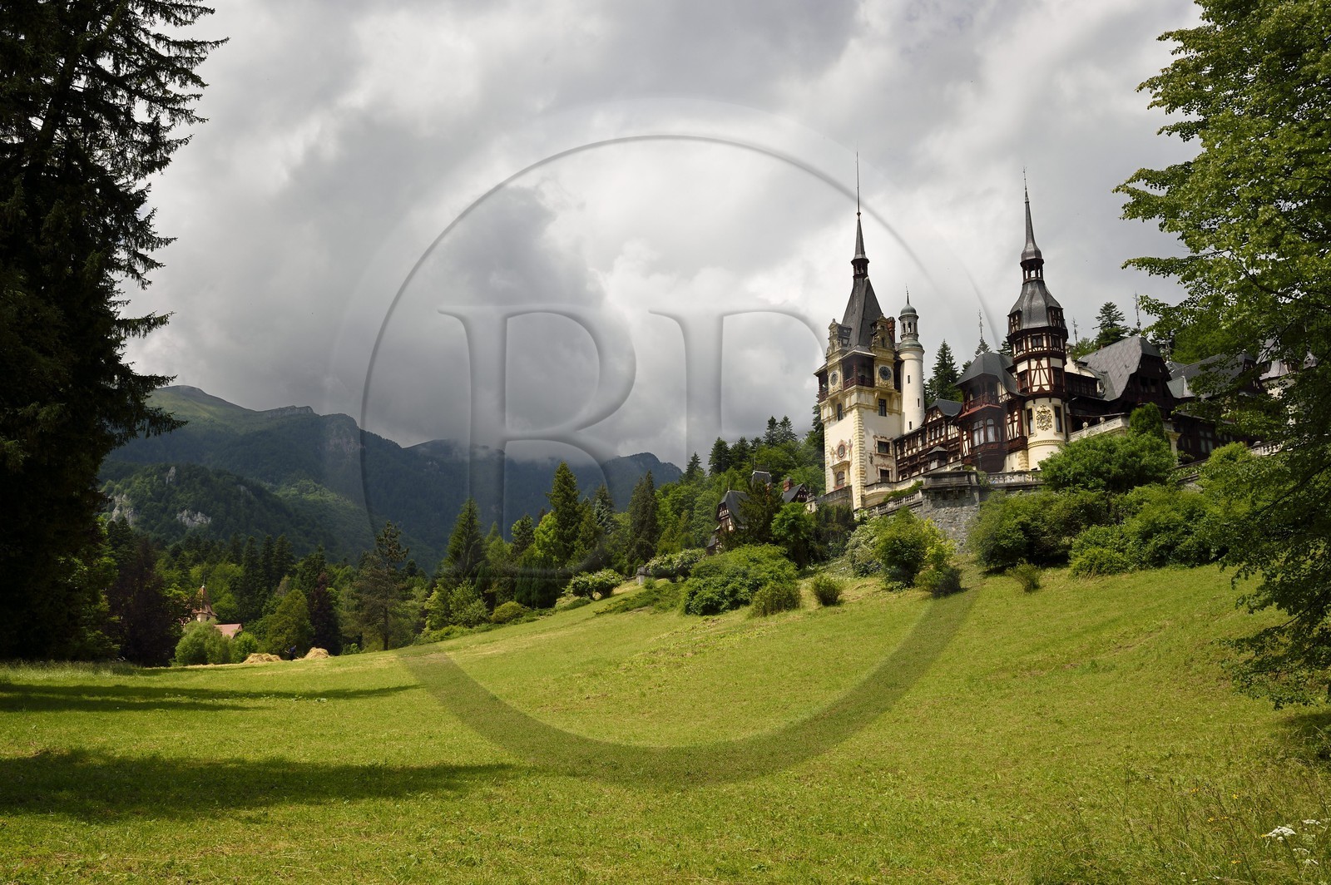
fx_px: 1182
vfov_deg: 41.0
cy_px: 442
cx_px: 666
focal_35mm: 32
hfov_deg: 58.8
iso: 200
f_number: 14
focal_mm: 32
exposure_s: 1/320
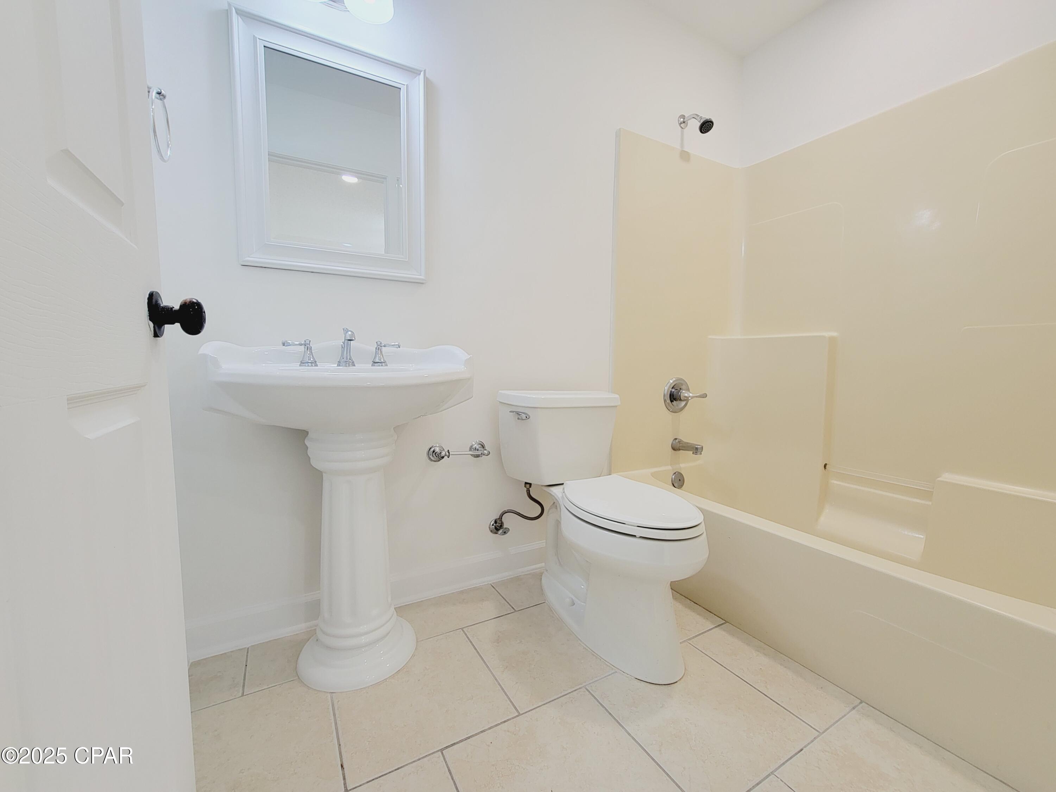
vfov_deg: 89.9
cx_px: 528
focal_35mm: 13
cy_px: 396
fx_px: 397
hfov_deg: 106.2
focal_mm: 2.2
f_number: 2.2
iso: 80
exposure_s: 1/60
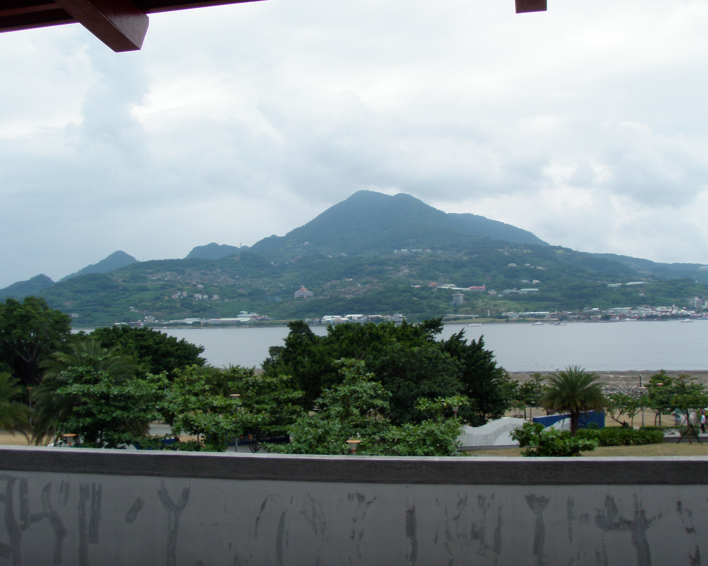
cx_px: 370
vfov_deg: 37.3
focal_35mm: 40
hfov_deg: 45.8
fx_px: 838
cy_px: 282
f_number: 6.3
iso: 80
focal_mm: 6.7
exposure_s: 1/80
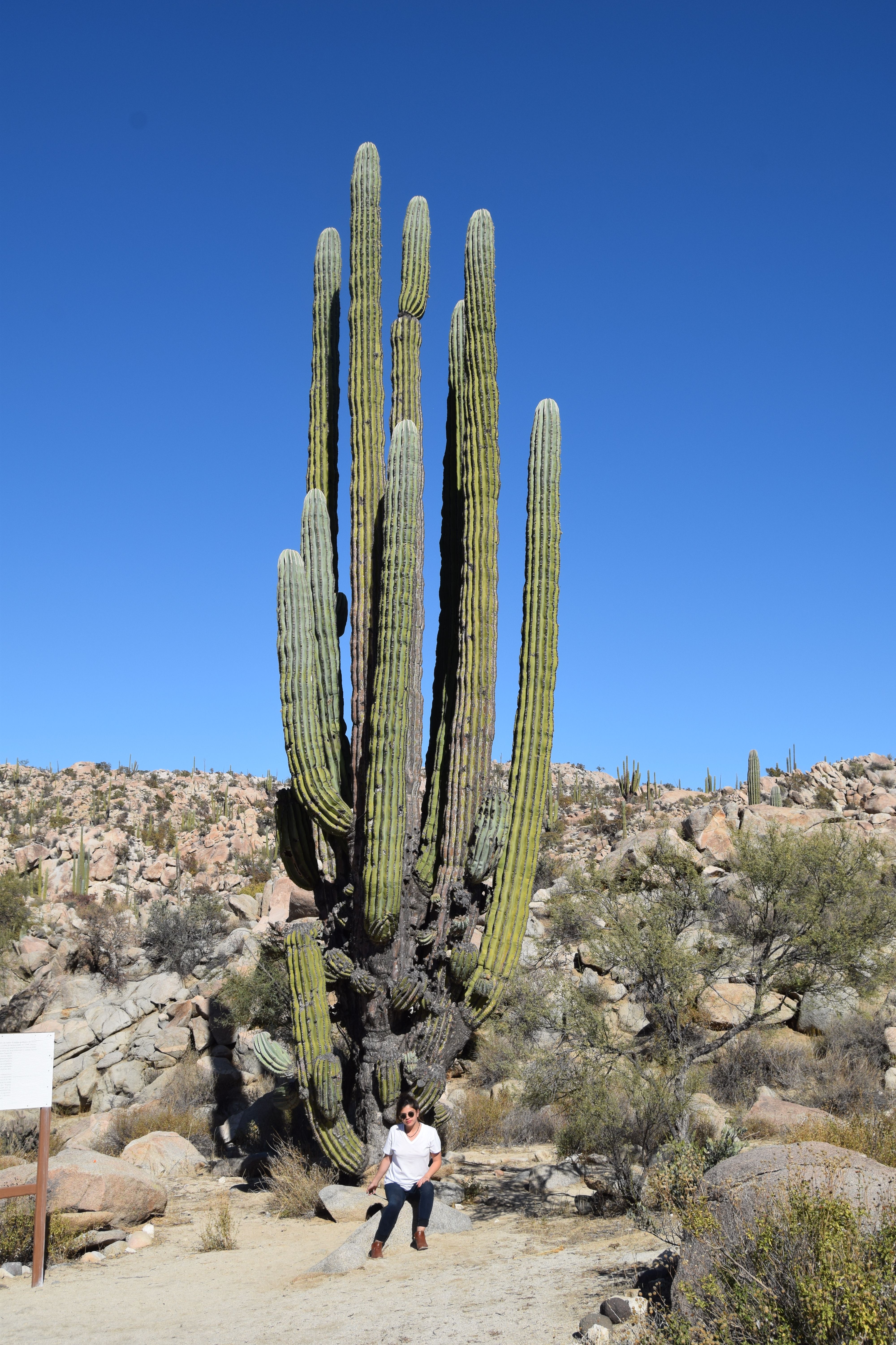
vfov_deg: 53.1
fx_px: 1344
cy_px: 672
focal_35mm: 36
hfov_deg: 36.9
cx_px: 448
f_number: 11
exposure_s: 1/500
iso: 200
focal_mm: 24
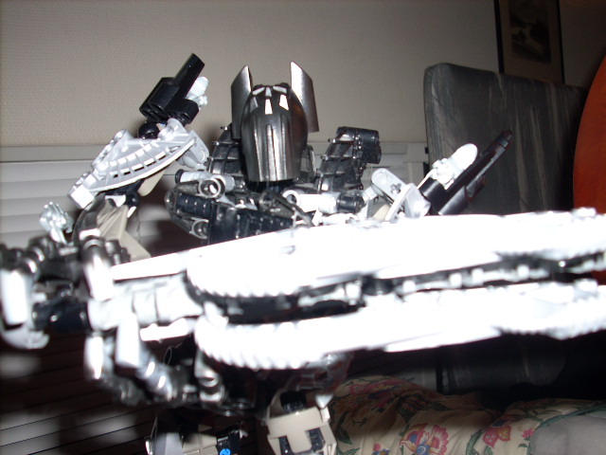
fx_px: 648
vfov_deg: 38.7
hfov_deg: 50.1
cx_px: 303
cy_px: 228
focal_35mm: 37
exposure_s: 1/60
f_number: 2.8
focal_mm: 6.2
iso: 64
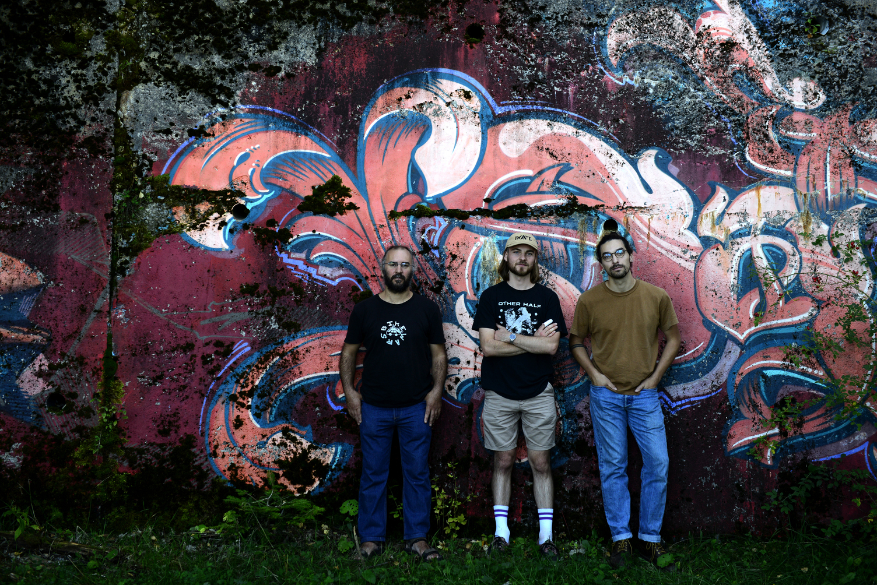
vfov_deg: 29.9
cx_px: 438
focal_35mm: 45
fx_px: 1097
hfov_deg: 43.6
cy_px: 292
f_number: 4.5
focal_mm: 45
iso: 640
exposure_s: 1/200
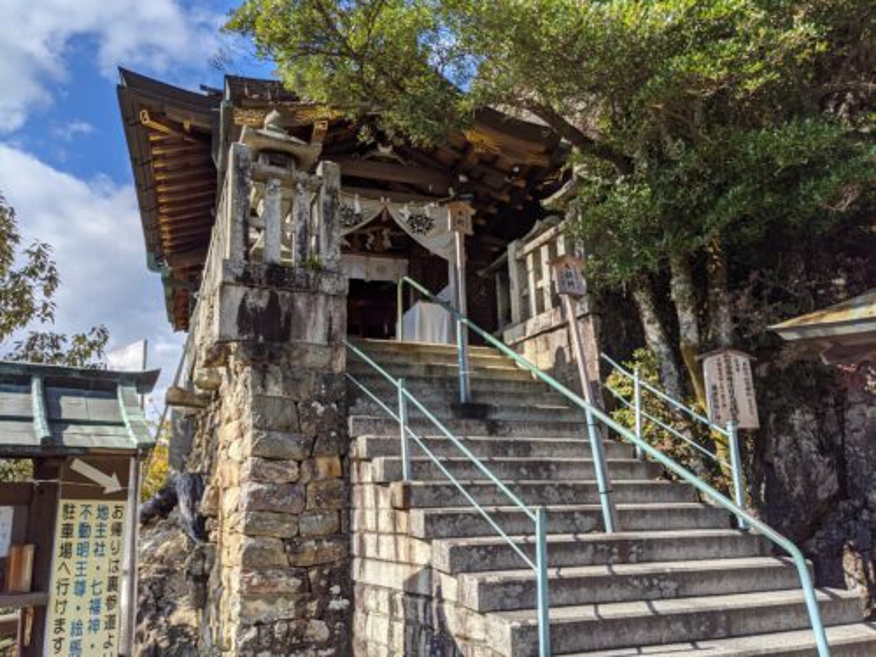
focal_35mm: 27
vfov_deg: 51.4
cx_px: 438
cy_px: 328
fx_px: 683
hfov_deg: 65.3
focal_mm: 4.38
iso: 51
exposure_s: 1/3356
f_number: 1.73
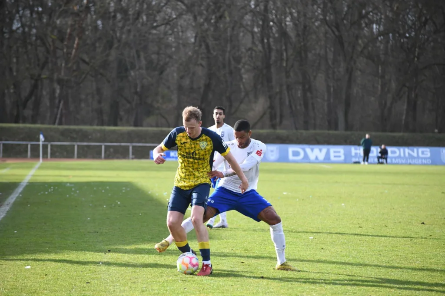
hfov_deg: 13.3
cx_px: 222
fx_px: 1915
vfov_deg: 8.8
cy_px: 148
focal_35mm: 155
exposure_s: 1/3200
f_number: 4.8
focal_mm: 155
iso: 2000
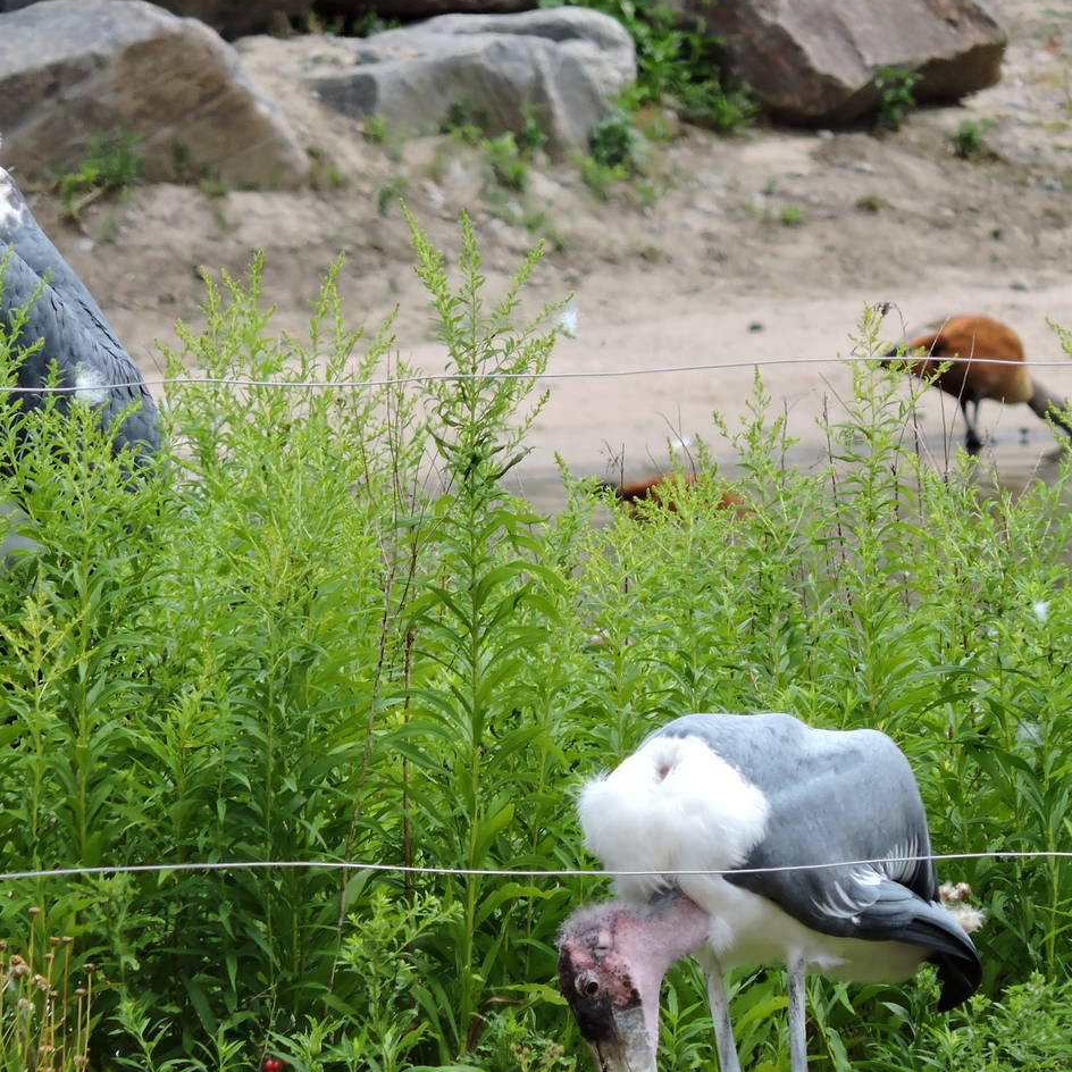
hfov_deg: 1.6
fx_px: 39346
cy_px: 583
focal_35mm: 1123
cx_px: 527
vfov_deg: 1.6
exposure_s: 1/400
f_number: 5.1
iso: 110
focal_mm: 133.8
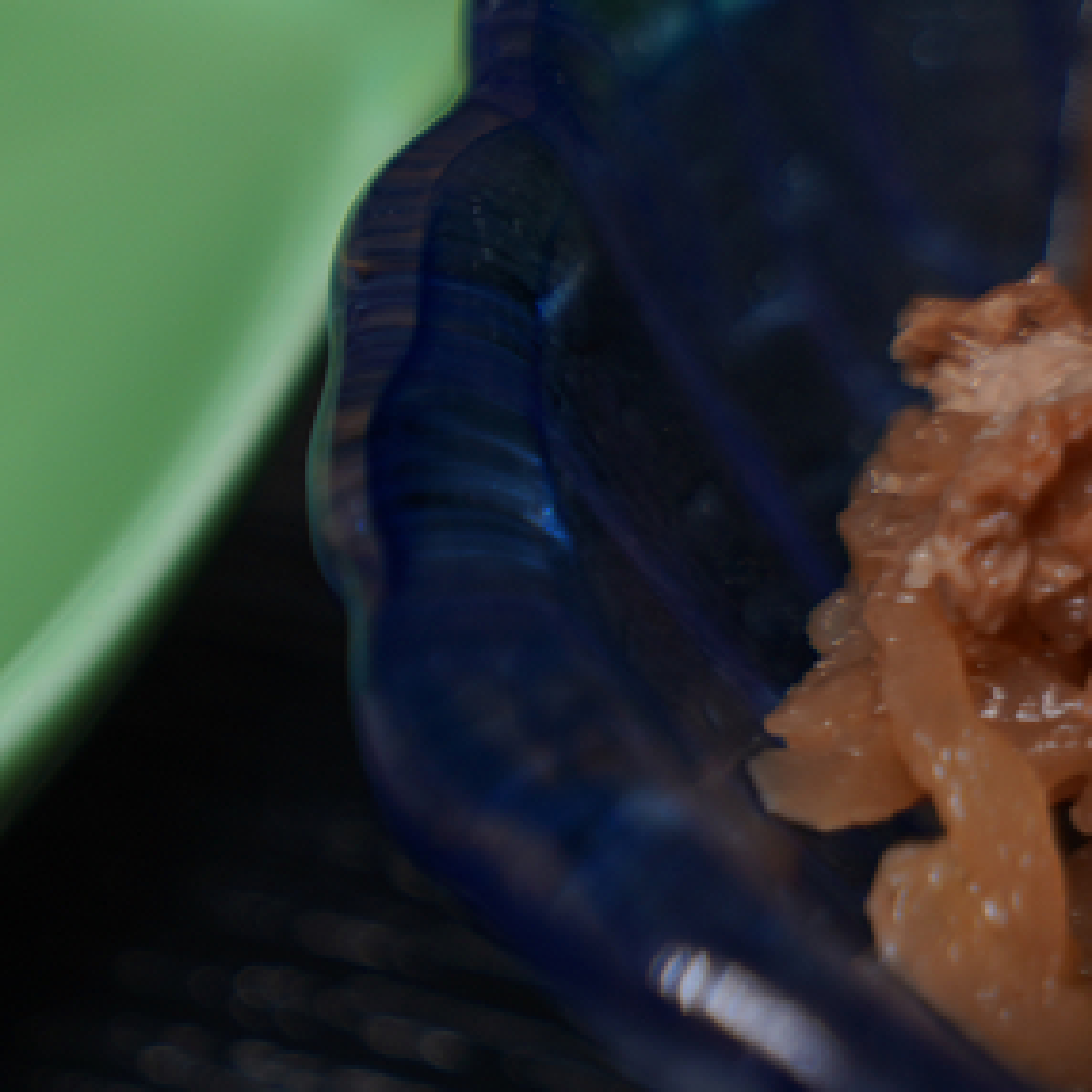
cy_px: 584
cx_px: -989
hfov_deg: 6.4
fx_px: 9529
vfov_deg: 6.6
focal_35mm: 267
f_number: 4
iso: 100
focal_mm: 75
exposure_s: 1/80
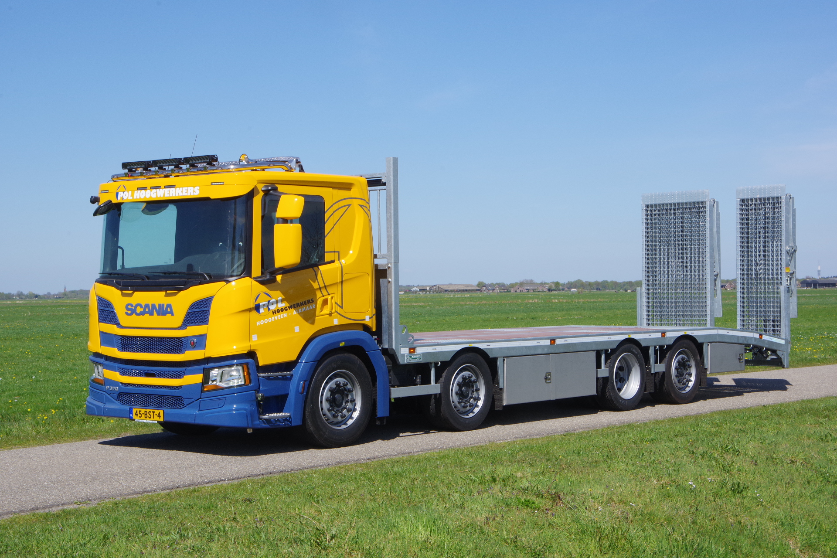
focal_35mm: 60
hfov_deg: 33.4
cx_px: 418
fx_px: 1395
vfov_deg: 22.6
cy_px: 279
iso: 200
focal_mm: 40
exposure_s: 1/100
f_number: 20
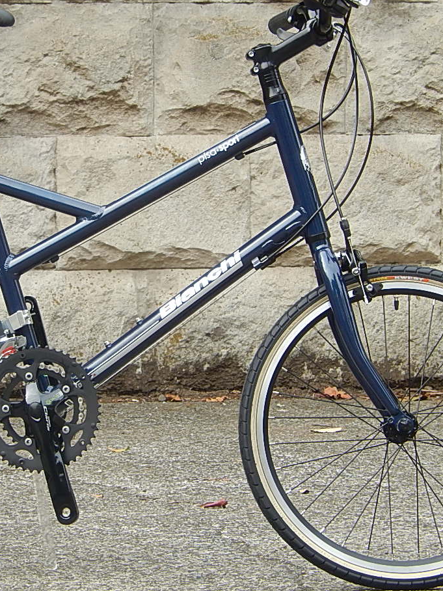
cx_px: 96
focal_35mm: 326
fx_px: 5563
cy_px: 253
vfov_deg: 6.1
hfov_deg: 4.6
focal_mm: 33.3
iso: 125
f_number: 5.7
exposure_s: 1/80
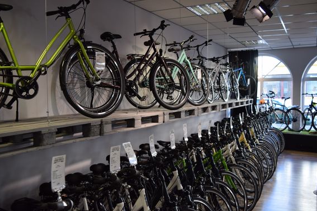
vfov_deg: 37.8
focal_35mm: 35
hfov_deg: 54.4
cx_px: 154
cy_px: 103
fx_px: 308
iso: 400
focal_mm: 22
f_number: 4.5
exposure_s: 1/80
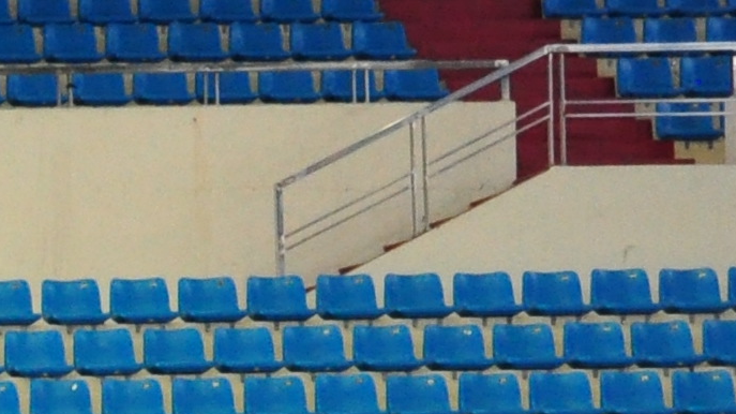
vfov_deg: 4.1
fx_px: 5736
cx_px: -979
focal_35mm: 294
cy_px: 601
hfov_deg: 7.0
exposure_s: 1/60
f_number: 4.2
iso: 1000
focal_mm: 30
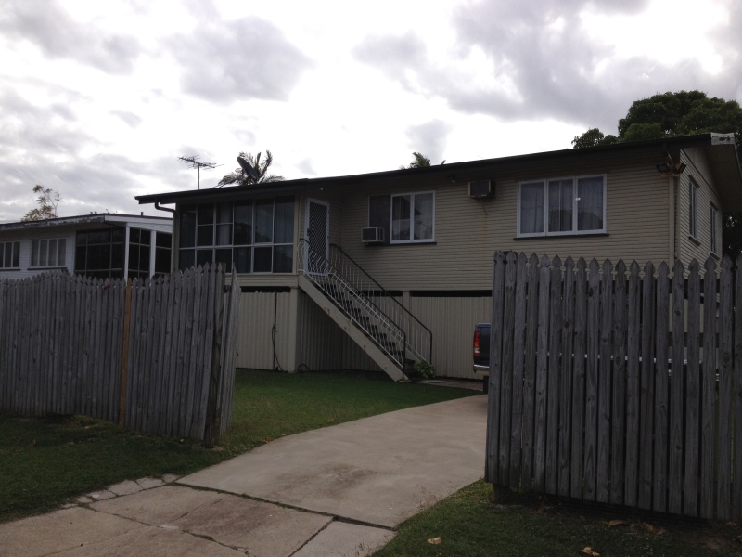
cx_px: 371
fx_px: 750
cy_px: 278
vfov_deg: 40.7
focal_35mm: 35
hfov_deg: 52.6
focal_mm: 4.28
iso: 64
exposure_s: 1/2208
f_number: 2.4
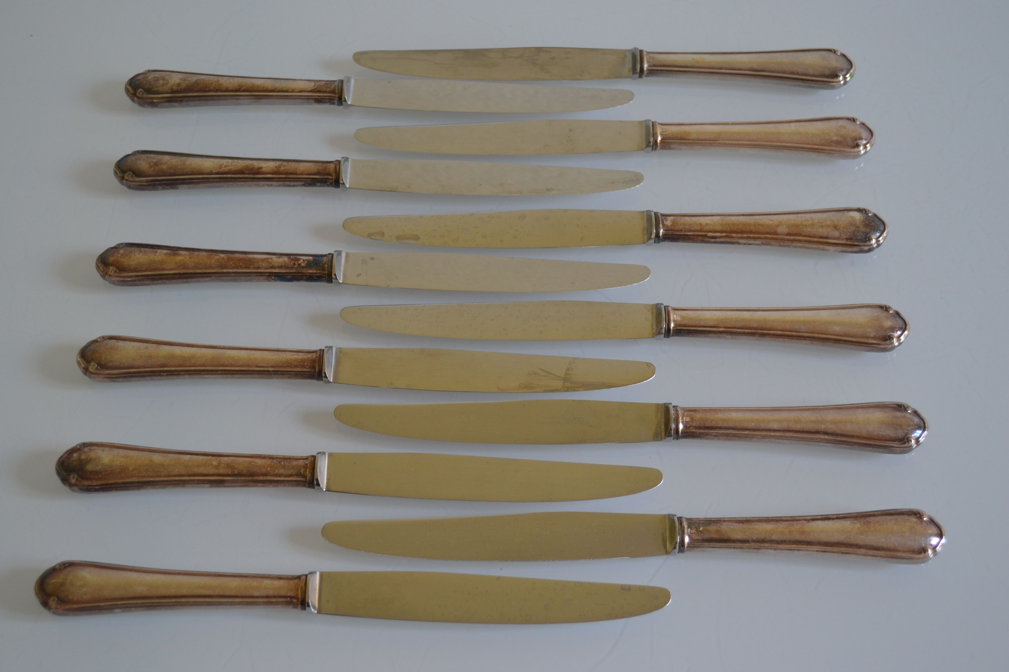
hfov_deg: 40.3
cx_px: 479
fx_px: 1373
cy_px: 330
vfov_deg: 27.5
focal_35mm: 49
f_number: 4.5
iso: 400
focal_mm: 30
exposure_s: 1/20
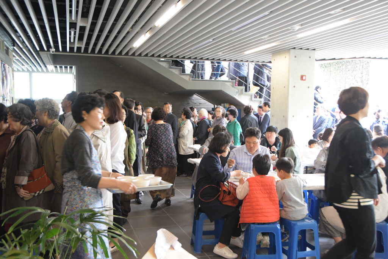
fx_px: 420
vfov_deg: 34.2
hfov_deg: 49.5
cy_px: 130
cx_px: 194
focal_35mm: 39
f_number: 5
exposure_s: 1/80
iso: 2500
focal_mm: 26
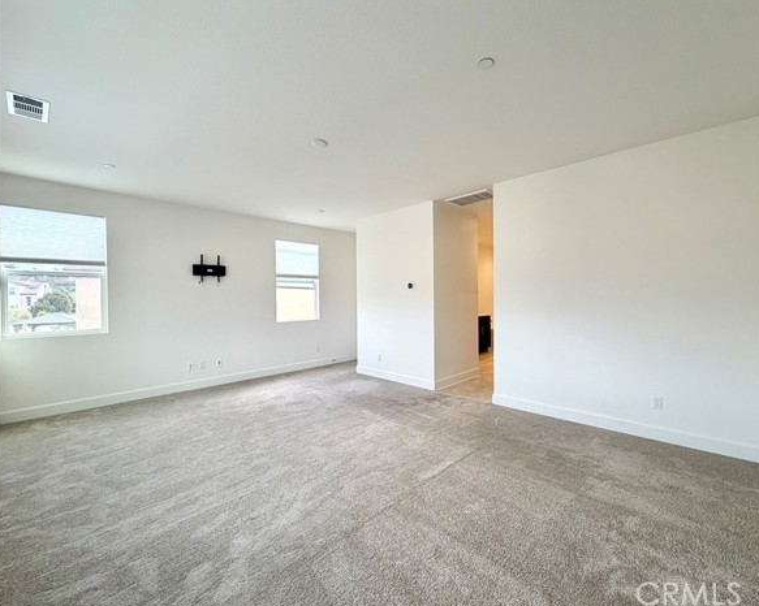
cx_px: 409
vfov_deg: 84.0
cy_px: 300
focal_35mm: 15
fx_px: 337
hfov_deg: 96.6
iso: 64
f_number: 2.2
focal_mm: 2.22
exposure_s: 1/120
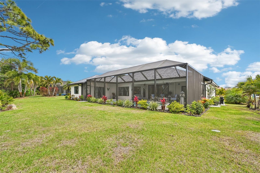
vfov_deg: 81.2
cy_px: 86
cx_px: 130
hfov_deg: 104.3
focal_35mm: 14
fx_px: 101
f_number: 8
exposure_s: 1/800
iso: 400
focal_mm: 14
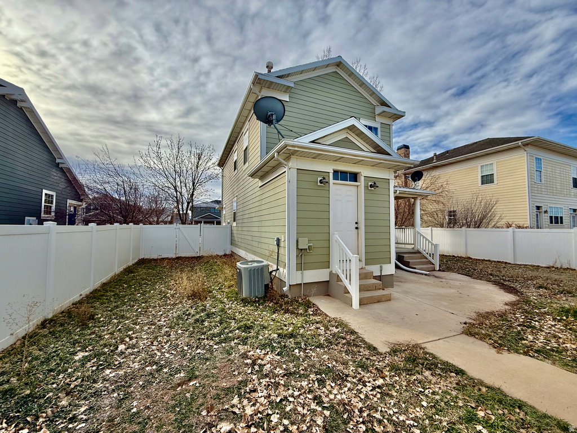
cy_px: 216
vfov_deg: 85.7
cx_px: 288
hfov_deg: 102.1
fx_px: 233
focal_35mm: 14
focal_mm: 2.22
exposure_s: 1/1464
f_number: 2.2
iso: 64
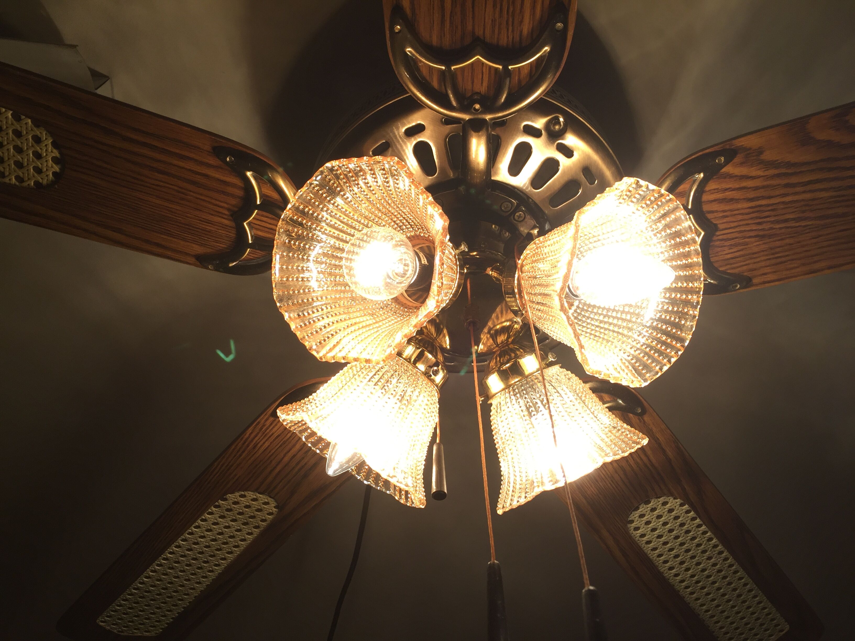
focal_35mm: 29
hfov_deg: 61.7
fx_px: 716
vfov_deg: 48.2
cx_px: 428
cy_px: 320
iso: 40
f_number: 2.2
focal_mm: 4.15
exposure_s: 1/50
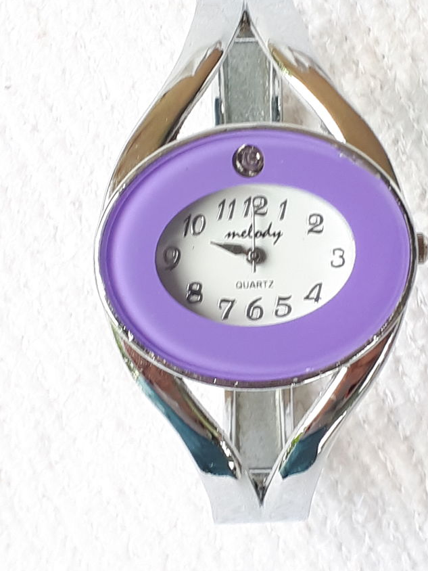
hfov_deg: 44.1
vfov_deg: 56.6
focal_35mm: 32
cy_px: 244
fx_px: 528
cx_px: 237
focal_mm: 3.6
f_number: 1.9
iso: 50
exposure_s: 1/100
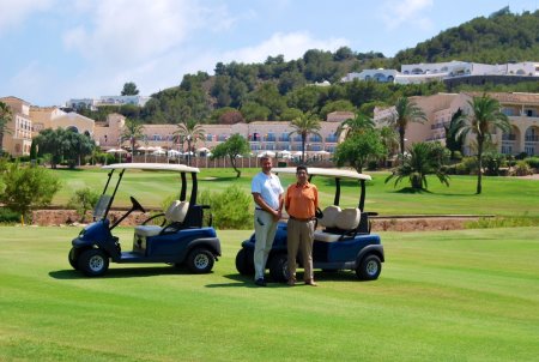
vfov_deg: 26.6
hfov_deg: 38.8
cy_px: 181
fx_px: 765
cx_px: 270
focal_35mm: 51
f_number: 8
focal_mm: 34
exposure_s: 1/250
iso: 100
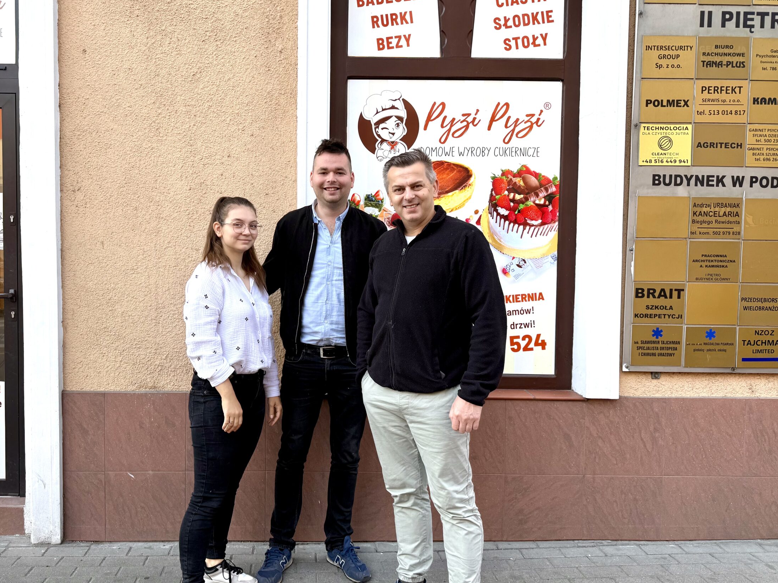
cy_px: 299
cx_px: 332
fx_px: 629
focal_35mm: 28
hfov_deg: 63.1
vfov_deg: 49.7
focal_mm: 6.76
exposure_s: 1/270
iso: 64
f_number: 1.78
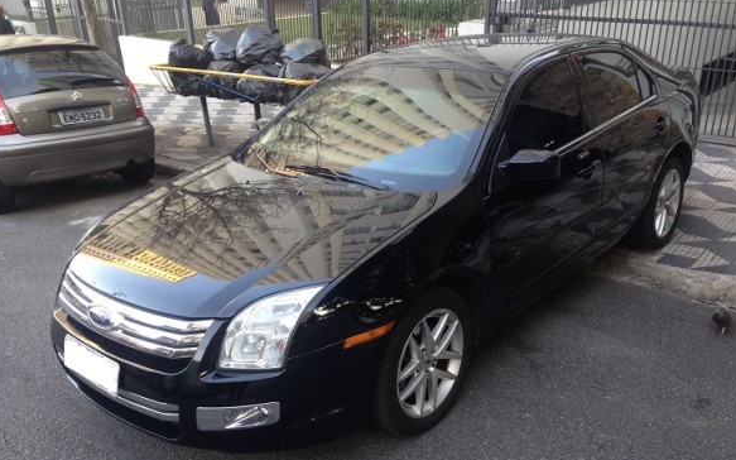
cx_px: 374
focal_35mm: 36
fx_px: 722
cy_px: 258
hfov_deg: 54.0
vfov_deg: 35.3
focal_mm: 4.12
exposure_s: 1/40
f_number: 2.4
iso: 50
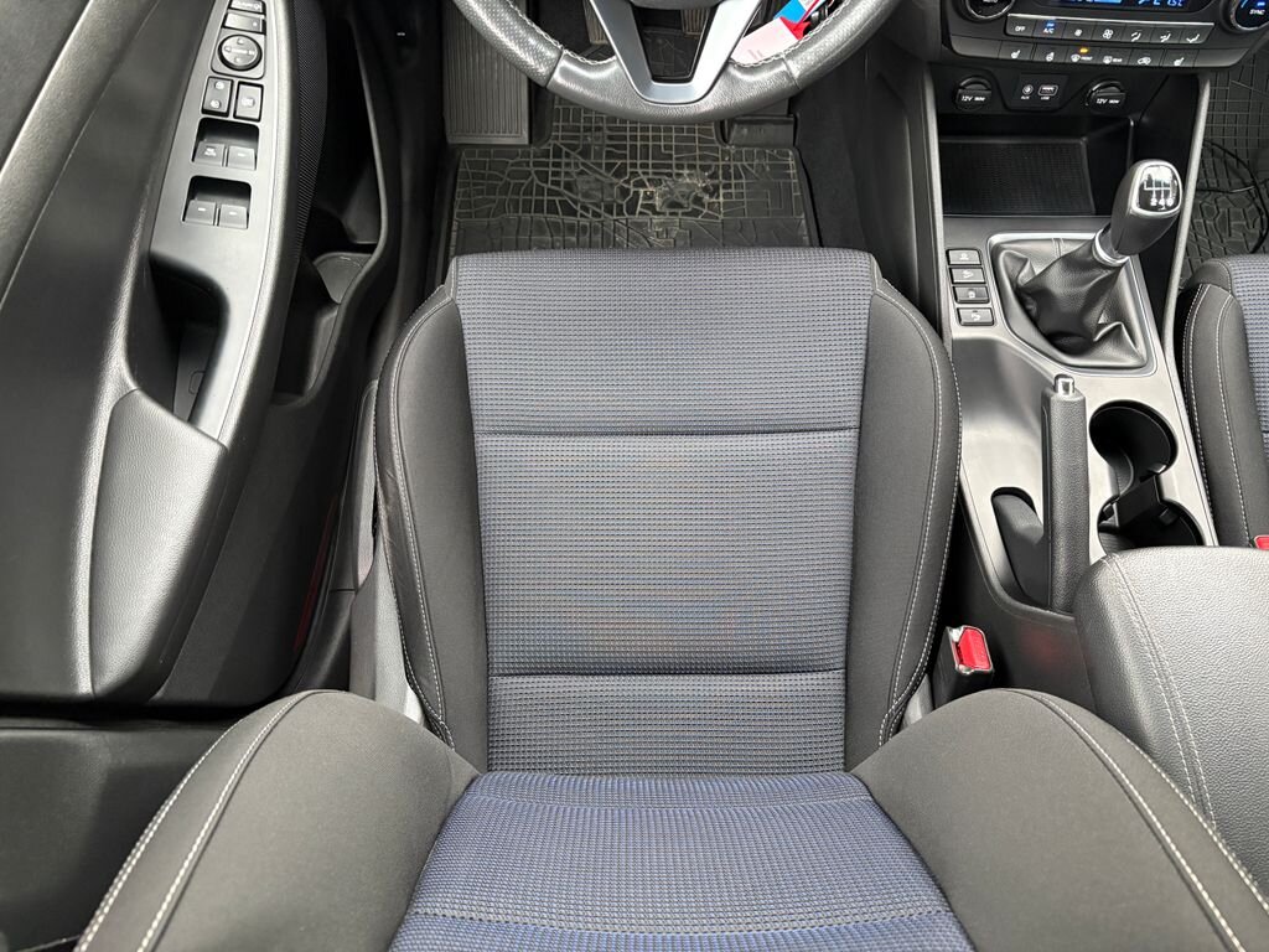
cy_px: 476
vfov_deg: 53.1
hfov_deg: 67.3
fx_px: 953
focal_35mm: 26
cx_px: 634
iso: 500
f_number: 1.6
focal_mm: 5.96
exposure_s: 1/33
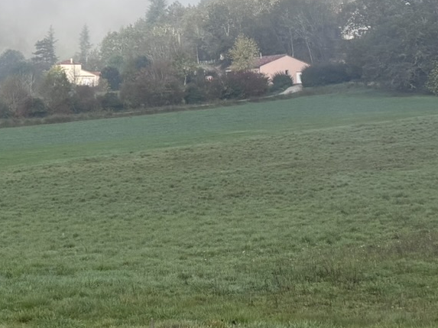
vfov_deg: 15.3
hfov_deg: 19.4
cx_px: -134
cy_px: -60
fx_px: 1176
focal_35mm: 93
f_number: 1.6
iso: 50
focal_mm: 5.96
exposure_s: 1/2778
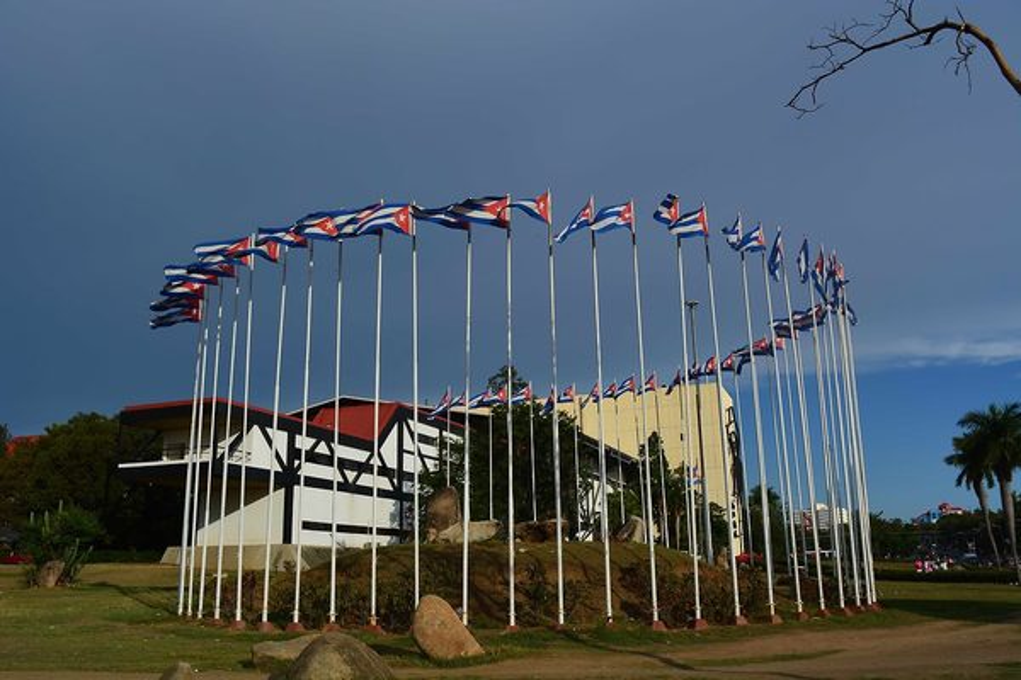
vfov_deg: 43.6
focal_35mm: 30
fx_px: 851
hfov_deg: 61.9
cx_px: 510
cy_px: 340
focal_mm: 20
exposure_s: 1/320
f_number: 9
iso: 100
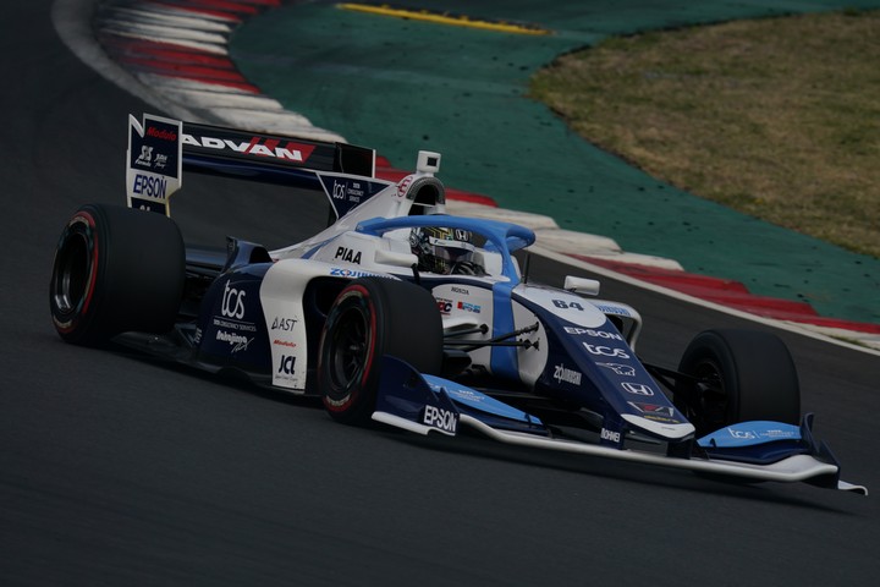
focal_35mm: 600
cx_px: 440
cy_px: 294
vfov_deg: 2.3
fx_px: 14666
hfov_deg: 3.4
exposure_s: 1/800
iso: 200
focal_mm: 600
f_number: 10
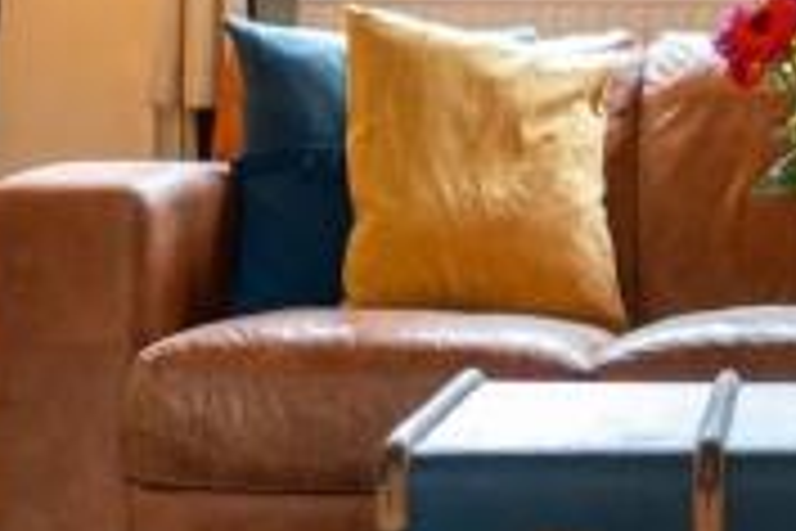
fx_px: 2078
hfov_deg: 20.6
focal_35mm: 94
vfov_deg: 14.5
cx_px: 886
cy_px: 106
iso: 400
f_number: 1.4
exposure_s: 1/160
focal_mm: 23
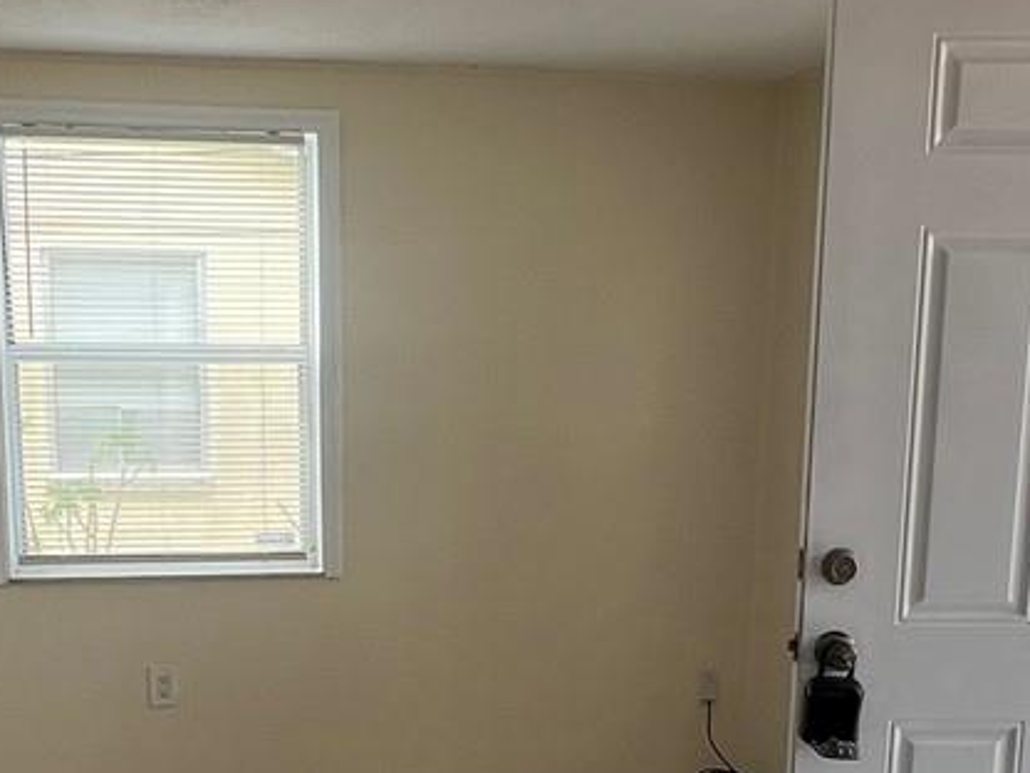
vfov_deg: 28.0
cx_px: 399
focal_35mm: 50
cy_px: 701
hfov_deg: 38.0
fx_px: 1488
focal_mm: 1.57
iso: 32
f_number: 1.8
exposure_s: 1/99
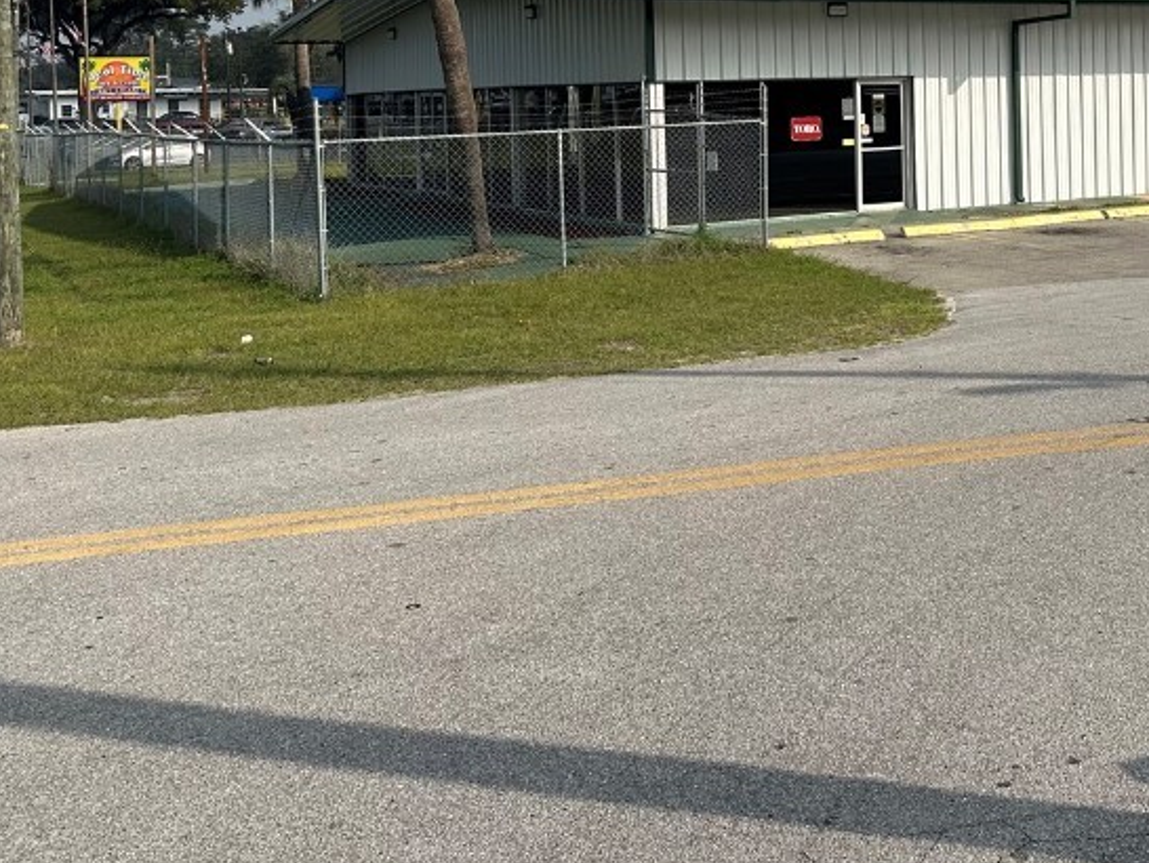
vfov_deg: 30.8
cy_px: 86
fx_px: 1494
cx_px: 939
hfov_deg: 40.1
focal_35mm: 45
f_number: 1.78
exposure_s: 1/6211
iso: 80
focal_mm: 6.86
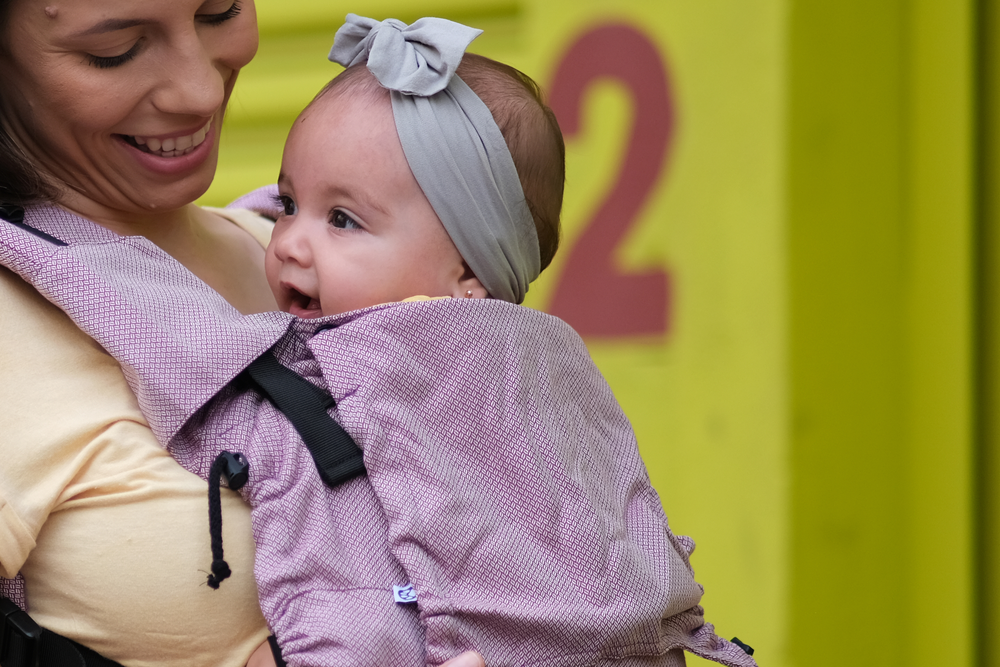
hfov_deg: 7.4
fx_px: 7750
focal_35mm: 279
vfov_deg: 4.9
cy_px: 355
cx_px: 139
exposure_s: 1/1000
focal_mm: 85
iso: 250
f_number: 1.8
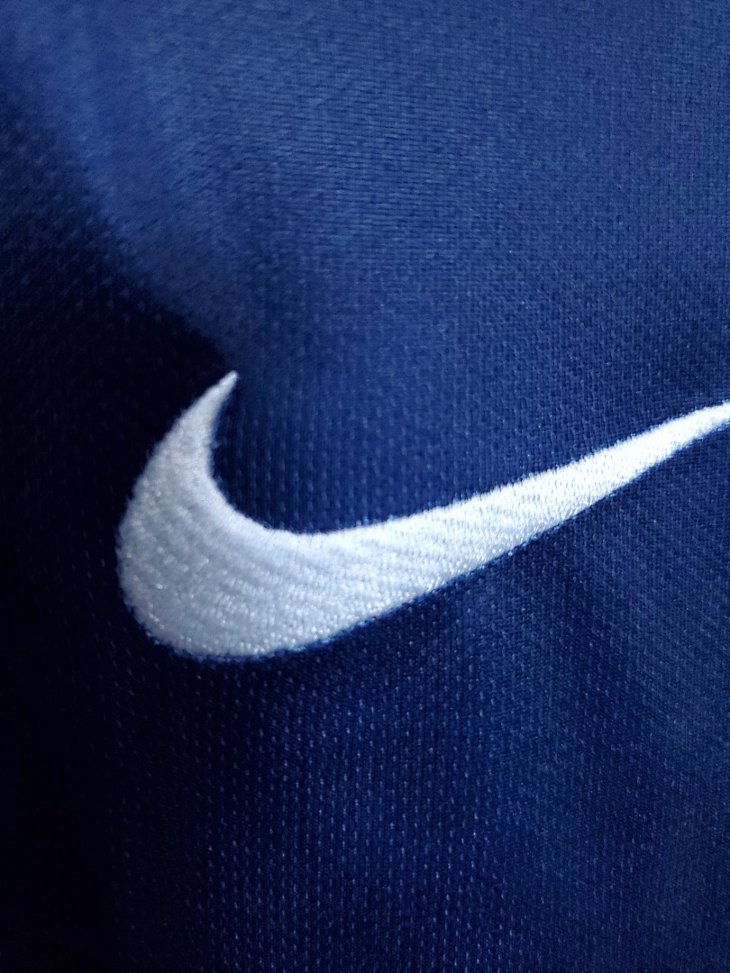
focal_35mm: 26
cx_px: 365
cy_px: 486
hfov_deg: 53.1
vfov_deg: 67.3
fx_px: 731
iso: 500
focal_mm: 4.3
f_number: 1.5
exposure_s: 1/60
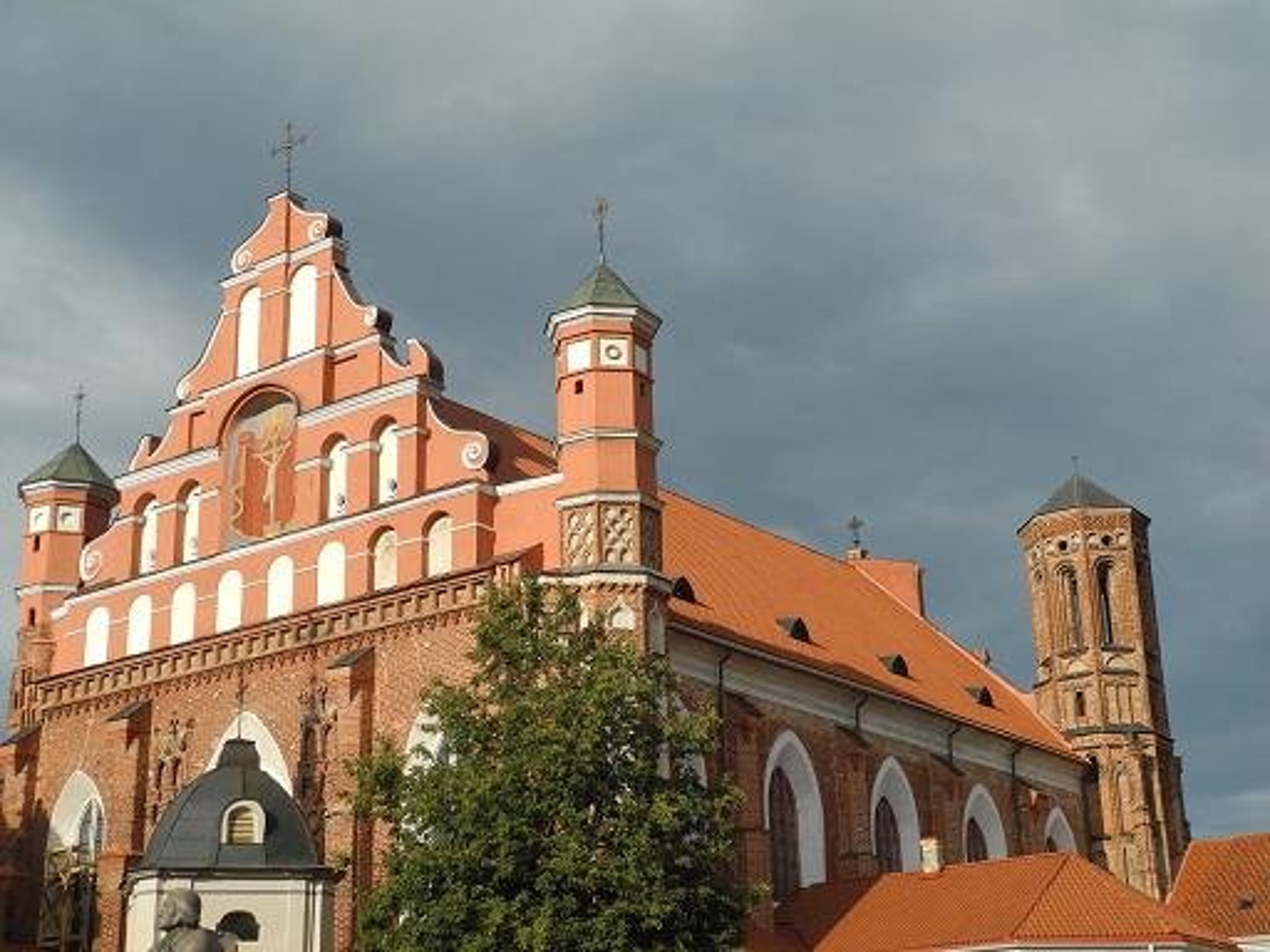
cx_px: 635
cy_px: 476
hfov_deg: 34.9
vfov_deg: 26.6
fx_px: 2018
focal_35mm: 55
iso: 100
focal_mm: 11.8
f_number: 4.5
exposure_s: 1/1000
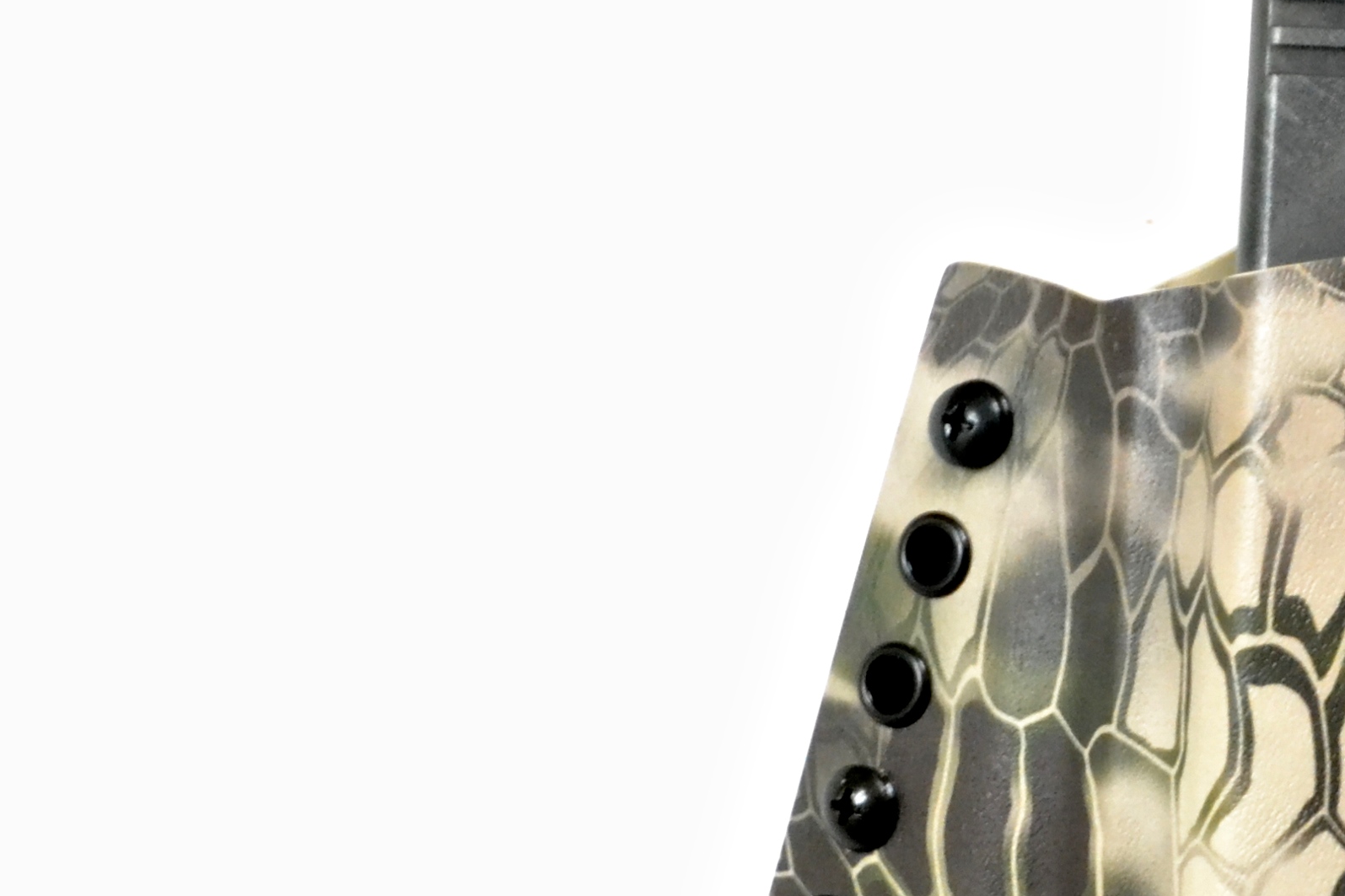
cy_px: 657
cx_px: 1412
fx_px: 2914
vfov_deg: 17.4
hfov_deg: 24.5
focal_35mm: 78
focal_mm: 18
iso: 3200
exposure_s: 1/15
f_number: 14
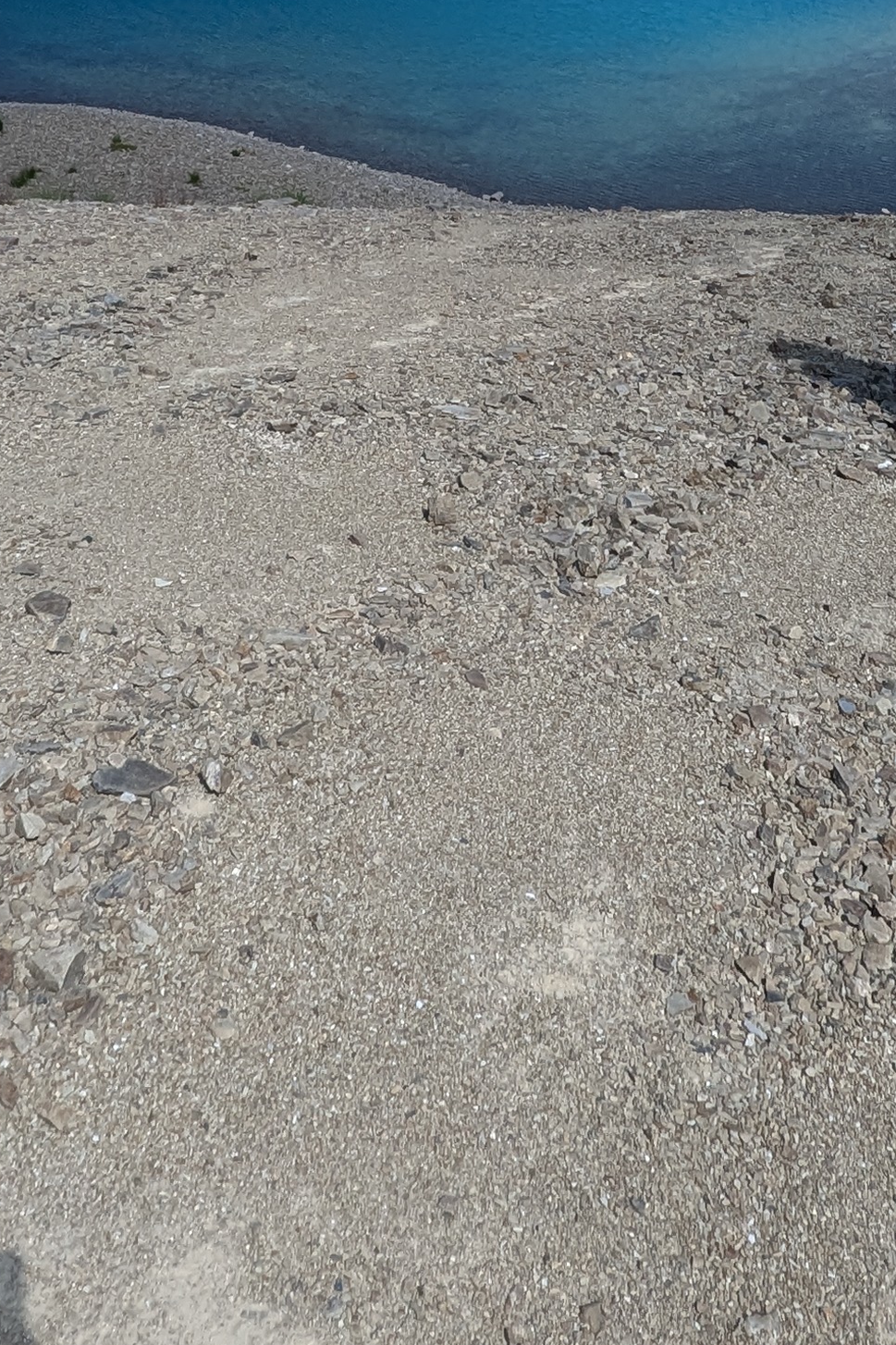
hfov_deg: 35.0
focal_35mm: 38
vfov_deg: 42.4
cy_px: -55
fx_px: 1419
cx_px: 400
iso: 48
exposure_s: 1/1159
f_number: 2.2
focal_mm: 1.95
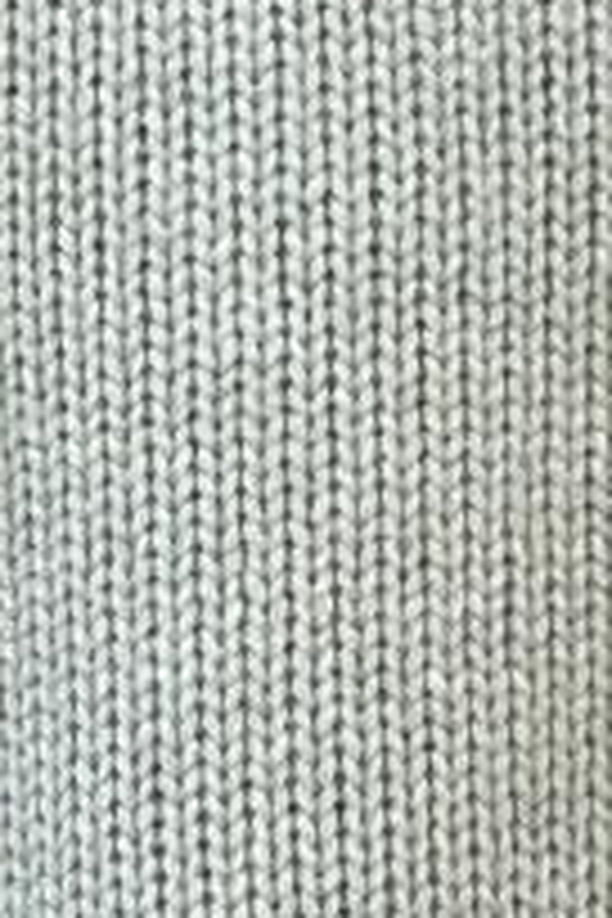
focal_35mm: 259
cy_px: 2135
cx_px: -639
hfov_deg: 5.2
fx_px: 6604
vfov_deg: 7.5
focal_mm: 6
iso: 16
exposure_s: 1/208
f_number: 2.4
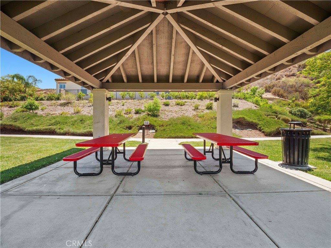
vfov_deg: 78.1
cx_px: 166
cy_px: 124
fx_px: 153
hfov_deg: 94.5
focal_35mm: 16
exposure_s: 1/50
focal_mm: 8
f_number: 8
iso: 200
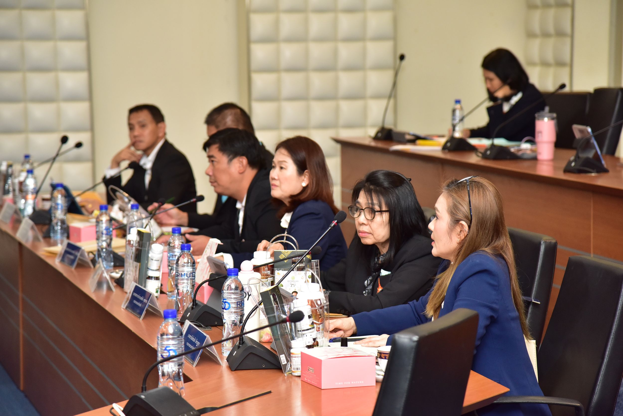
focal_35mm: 120
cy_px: 208
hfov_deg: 17.1
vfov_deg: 11.4
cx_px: 312
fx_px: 2077
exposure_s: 1/100
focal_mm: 120
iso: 2000
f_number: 5
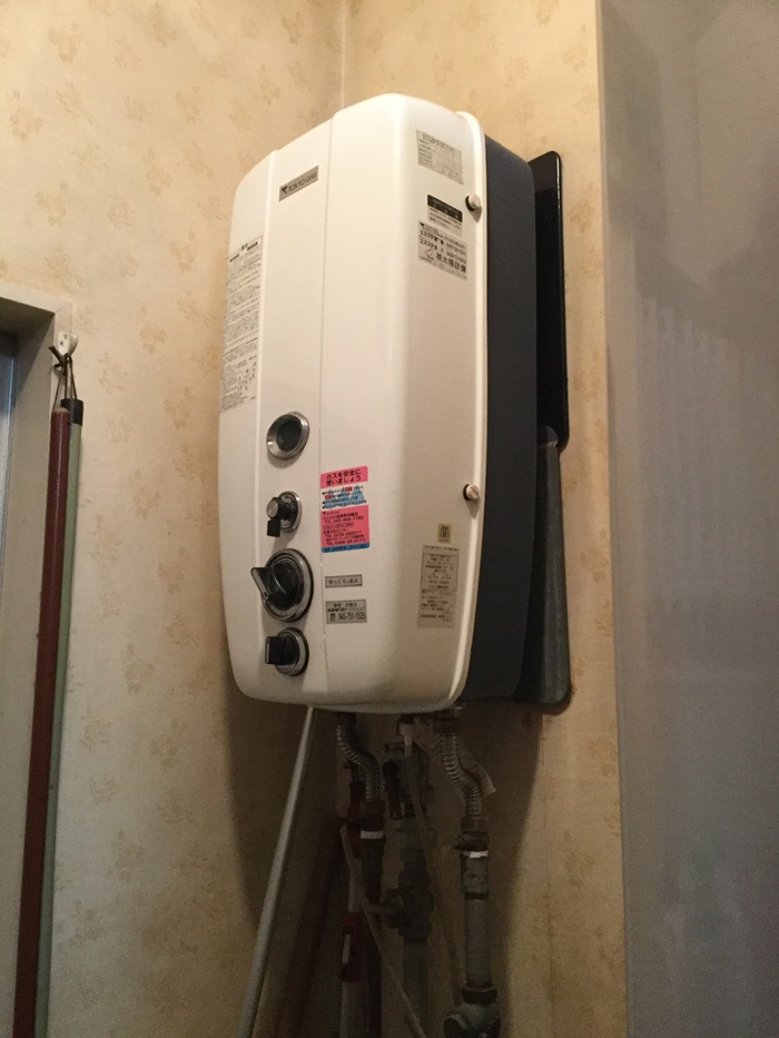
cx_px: 390
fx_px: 930
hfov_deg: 45.5
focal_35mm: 31
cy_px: 519
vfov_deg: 58.3
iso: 200
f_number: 2.4
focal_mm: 3.3
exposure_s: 1/20
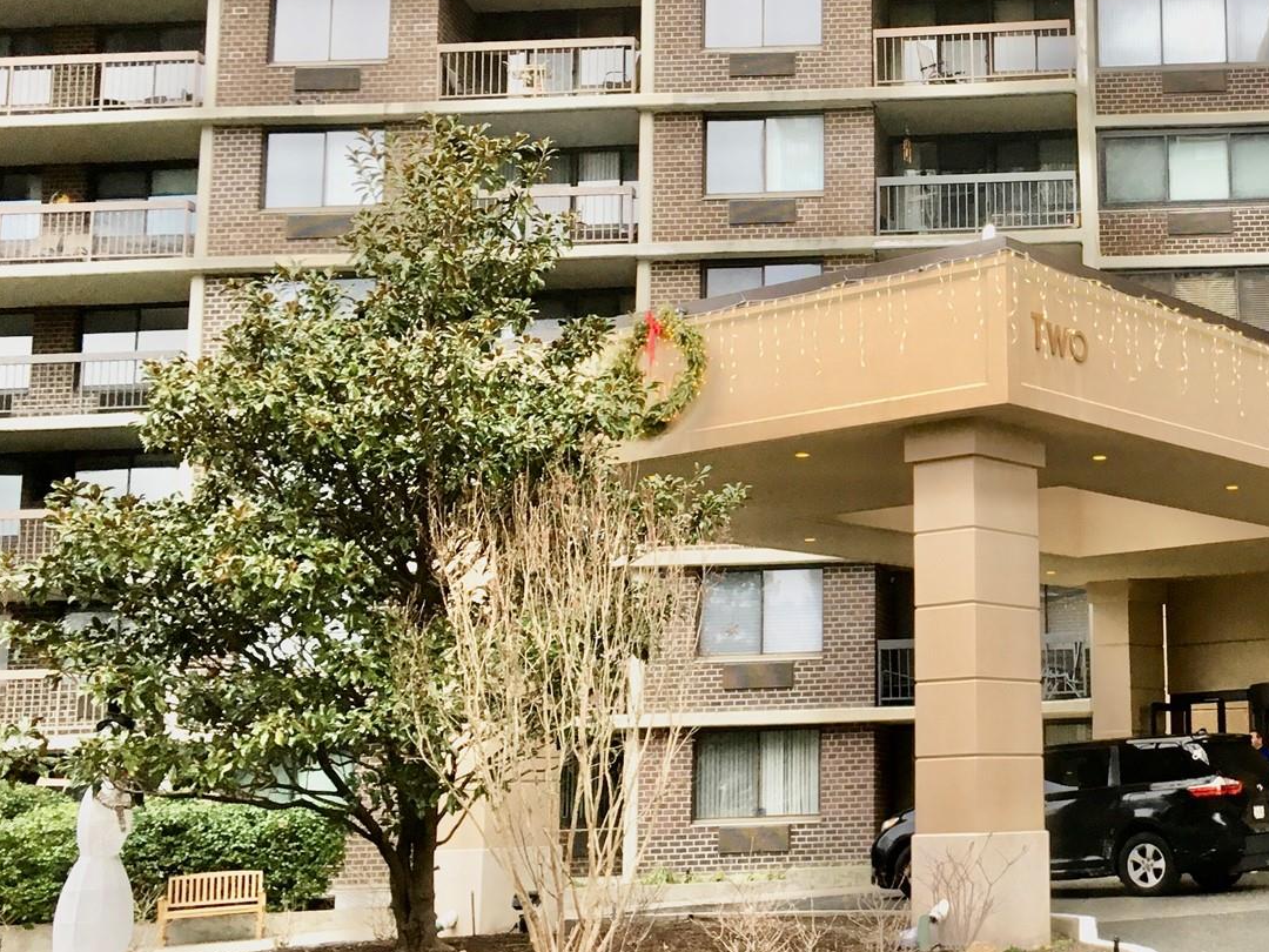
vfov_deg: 26.5
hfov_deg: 33.0
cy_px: 414
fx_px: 2016
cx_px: 1162
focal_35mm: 55
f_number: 2.2
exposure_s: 1/30
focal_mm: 4.15
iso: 25
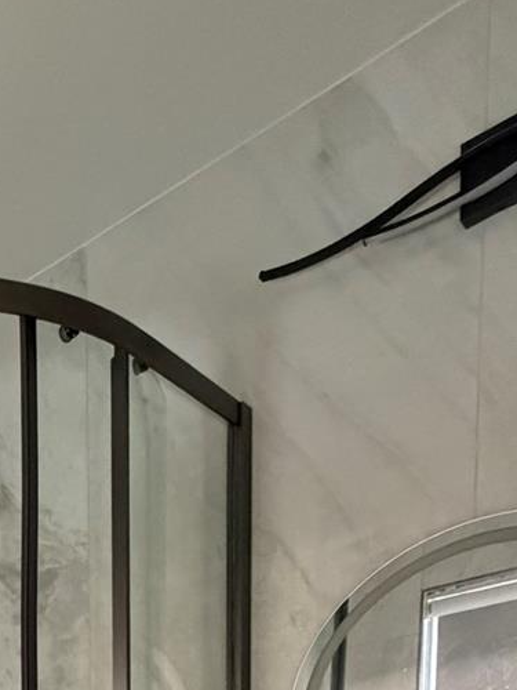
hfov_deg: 27.1
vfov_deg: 31.6
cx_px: -186
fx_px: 856
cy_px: 933
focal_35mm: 43
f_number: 2.2
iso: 640
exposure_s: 1/60
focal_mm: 2.22
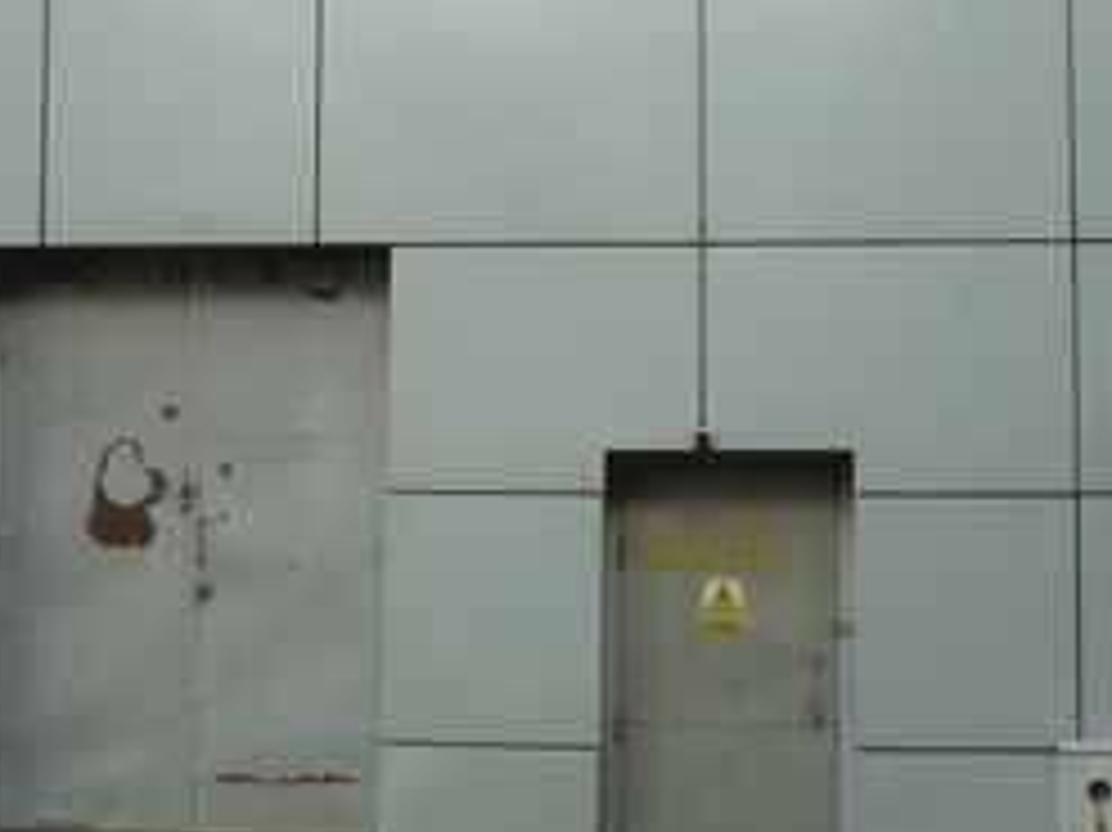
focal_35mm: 83
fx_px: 2665
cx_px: 360
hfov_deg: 23.5
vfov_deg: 17.7
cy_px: 283
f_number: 4
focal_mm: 5.2
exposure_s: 1/160
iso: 100
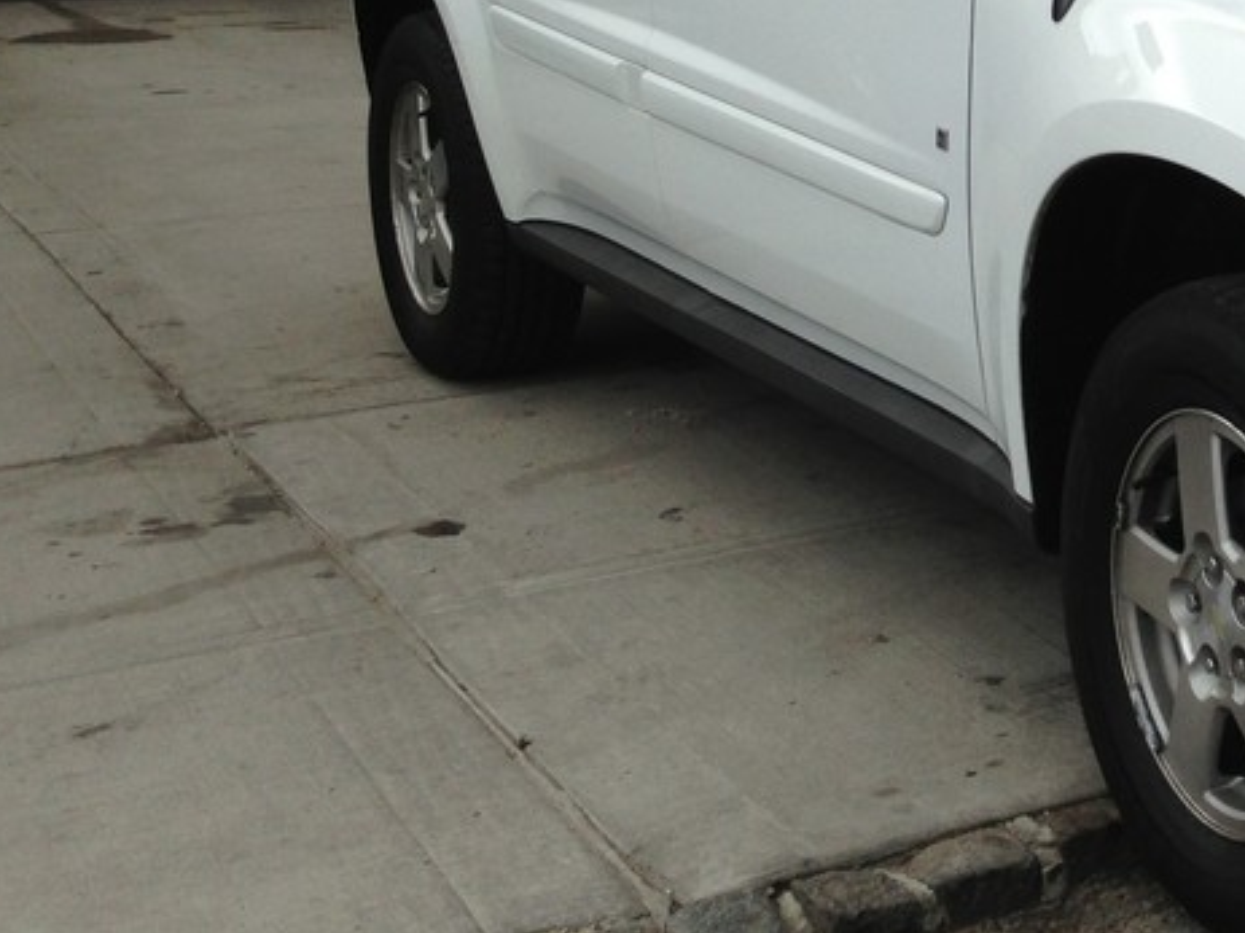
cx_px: 1421
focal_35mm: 76
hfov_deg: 23.8
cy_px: 164
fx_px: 2733
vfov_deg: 19.2
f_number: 2.4
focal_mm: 4.13
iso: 50
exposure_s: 1/1205
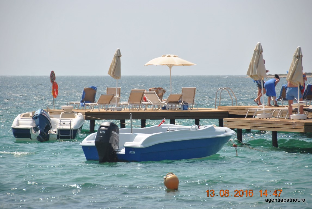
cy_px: 104
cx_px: 156
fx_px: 1952
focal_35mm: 225
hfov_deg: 9.1
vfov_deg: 6.1
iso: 200
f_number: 5.6
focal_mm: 150
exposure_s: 1/1000
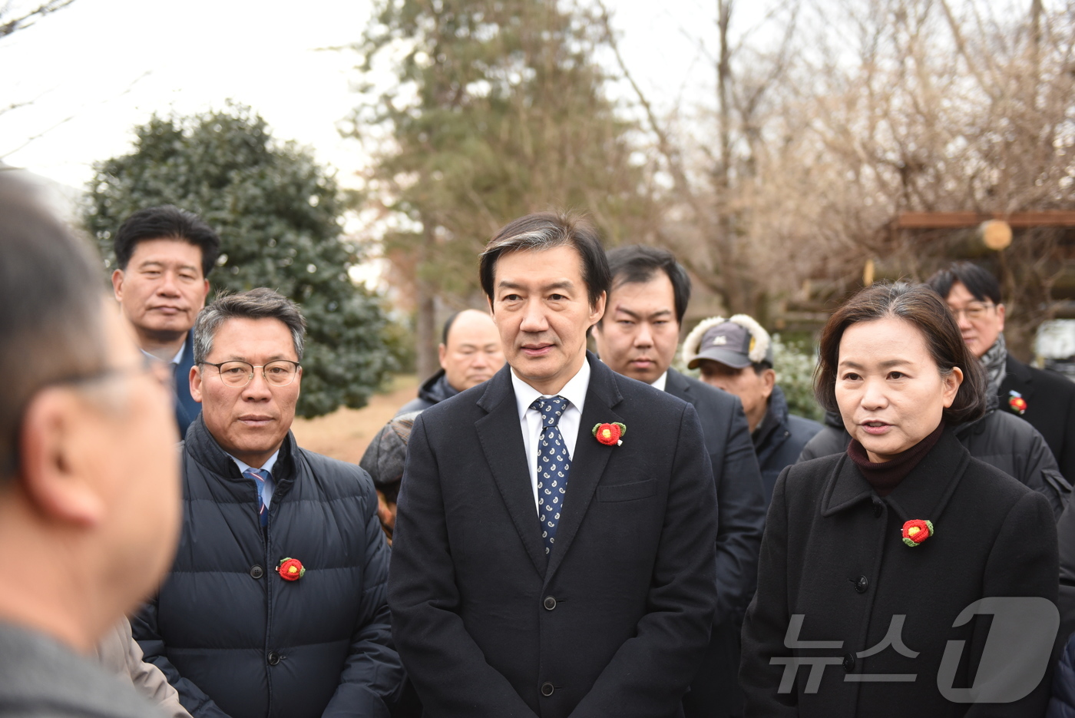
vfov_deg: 31.9
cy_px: 359
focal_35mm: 42
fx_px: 1255
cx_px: 538
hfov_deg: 46.4
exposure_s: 1/3200
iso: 1250
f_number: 2.8
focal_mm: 42
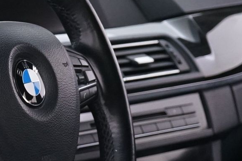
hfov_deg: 8.4
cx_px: -37
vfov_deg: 5.6
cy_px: 129
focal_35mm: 243
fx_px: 1632
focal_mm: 56
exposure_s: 1/10
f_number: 5.6
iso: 2000
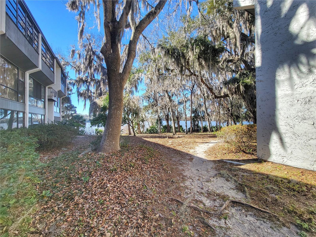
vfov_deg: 89.9
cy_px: 118
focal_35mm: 13
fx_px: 119
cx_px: 158
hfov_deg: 106.2
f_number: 2.2
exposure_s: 1/661
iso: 50
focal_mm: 2.2
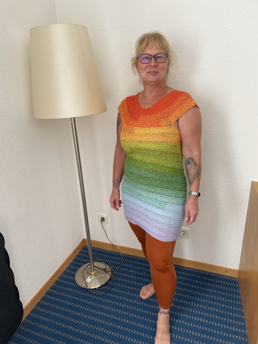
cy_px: 172
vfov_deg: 67.3
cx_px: 129
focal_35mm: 26
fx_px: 258
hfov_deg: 53.1
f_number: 1.6
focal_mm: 4.2
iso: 32
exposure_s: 1/121
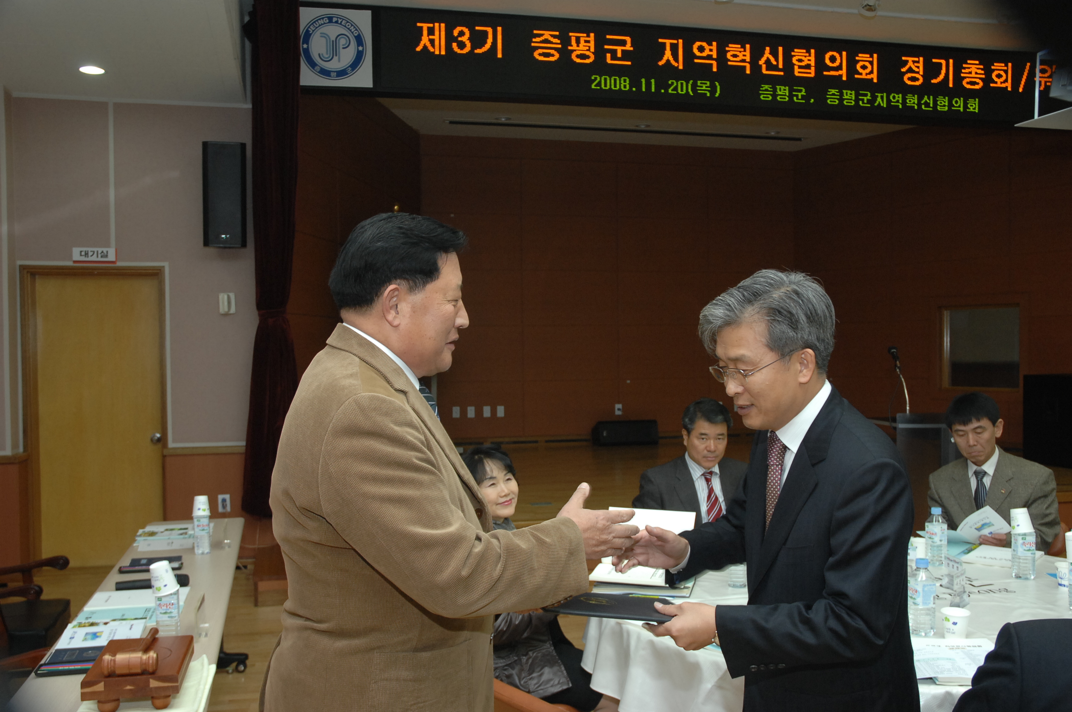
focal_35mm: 36
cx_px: 536
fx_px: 1071
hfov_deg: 53.2
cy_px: 356
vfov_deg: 36.8
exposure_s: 1/60
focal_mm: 24
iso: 400
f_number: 5.6
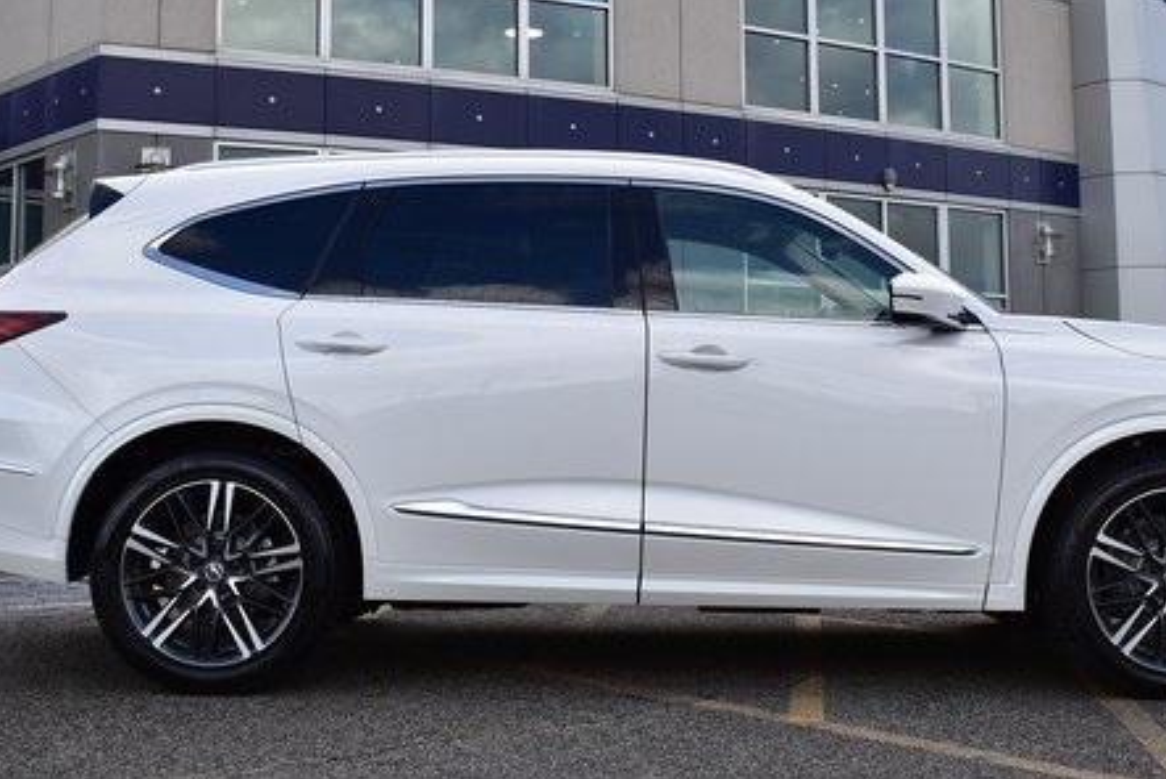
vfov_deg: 25.8
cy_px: 221
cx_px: 653
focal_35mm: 52
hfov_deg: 38.1
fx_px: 1685
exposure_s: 1/125
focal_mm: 24
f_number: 5.6
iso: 100
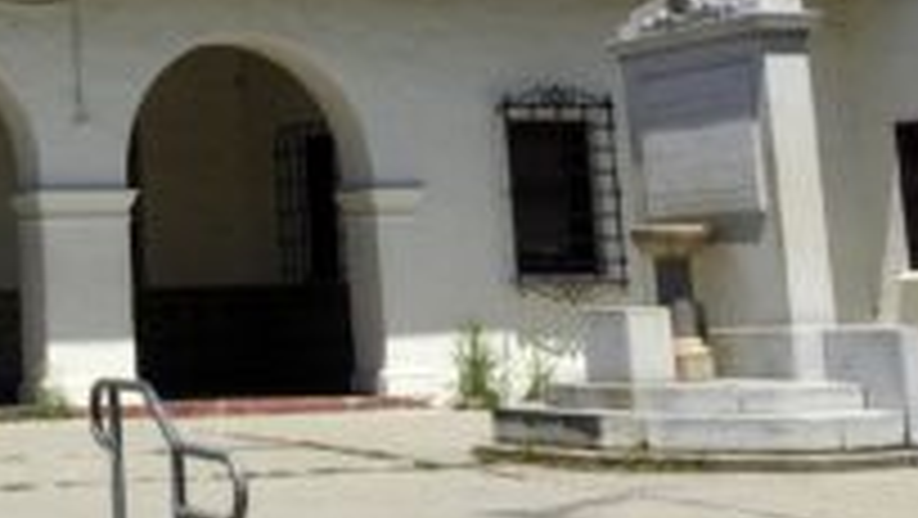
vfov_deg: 12.7
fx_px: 2265
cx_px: -180
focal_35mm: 93
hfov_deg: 21.3
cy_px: -108
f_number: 2.2
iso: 32
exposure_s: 1/2825
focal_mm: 4.15
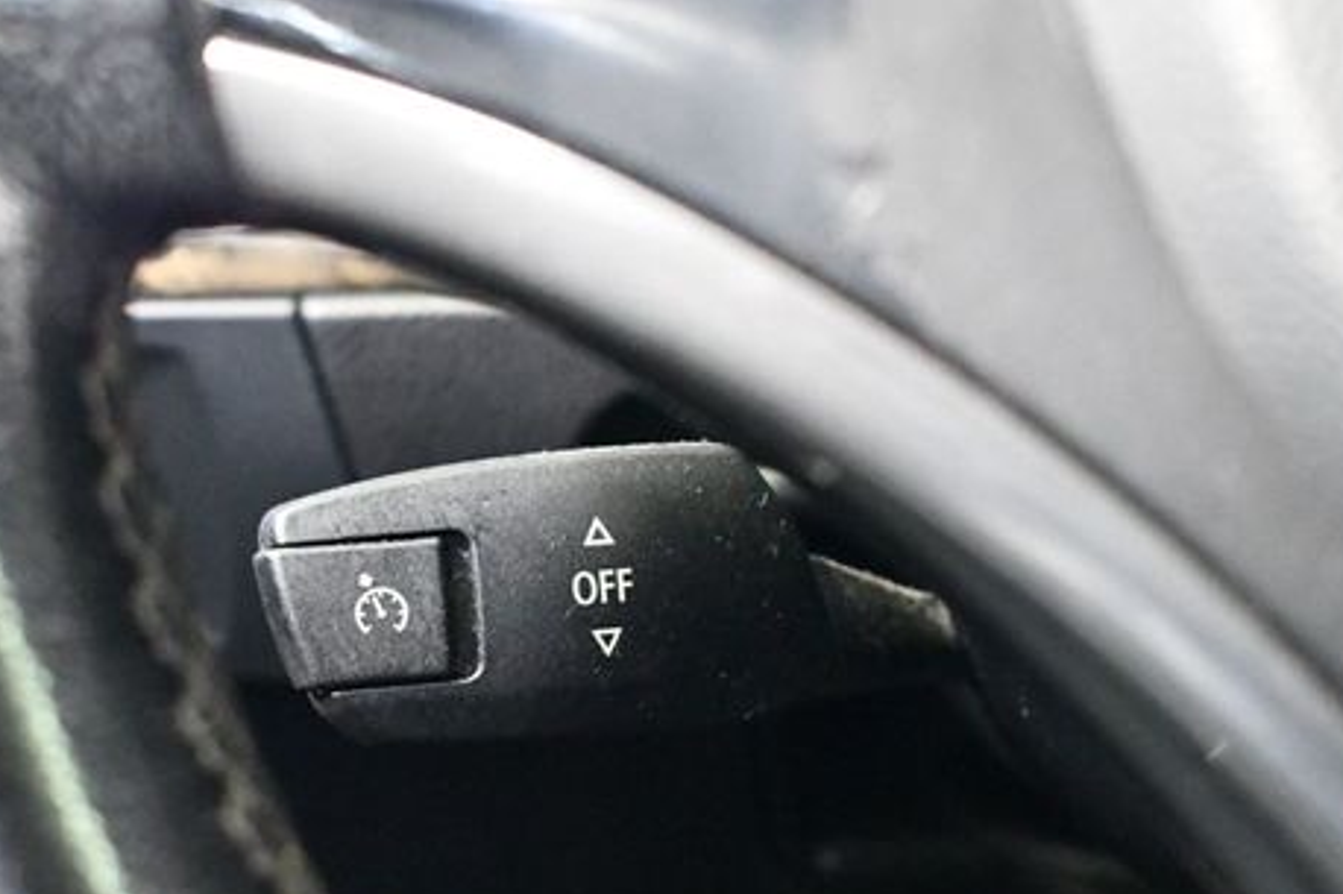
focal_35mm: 56
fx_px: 2088
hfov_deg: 35.5
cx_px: 542
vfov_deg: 24.1
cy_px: 577
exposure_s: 1/60
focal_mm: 20
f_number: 3.8
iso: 12800
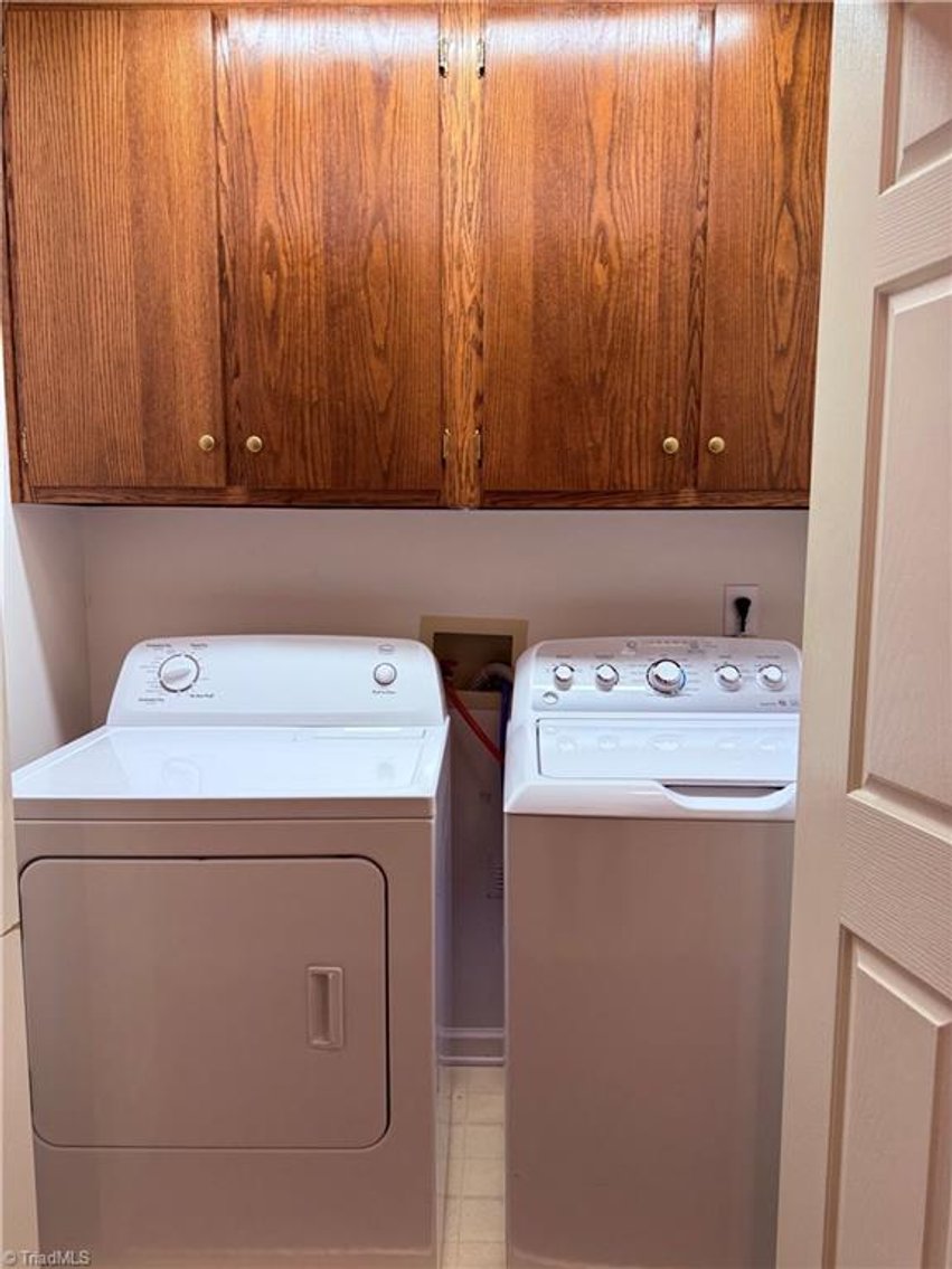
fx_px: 880
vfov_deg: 71.6
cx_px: 476
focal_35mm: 24
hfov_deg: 56.8
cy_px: 634
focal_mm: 6.76
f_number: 1.78
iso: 125
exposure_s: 1/120
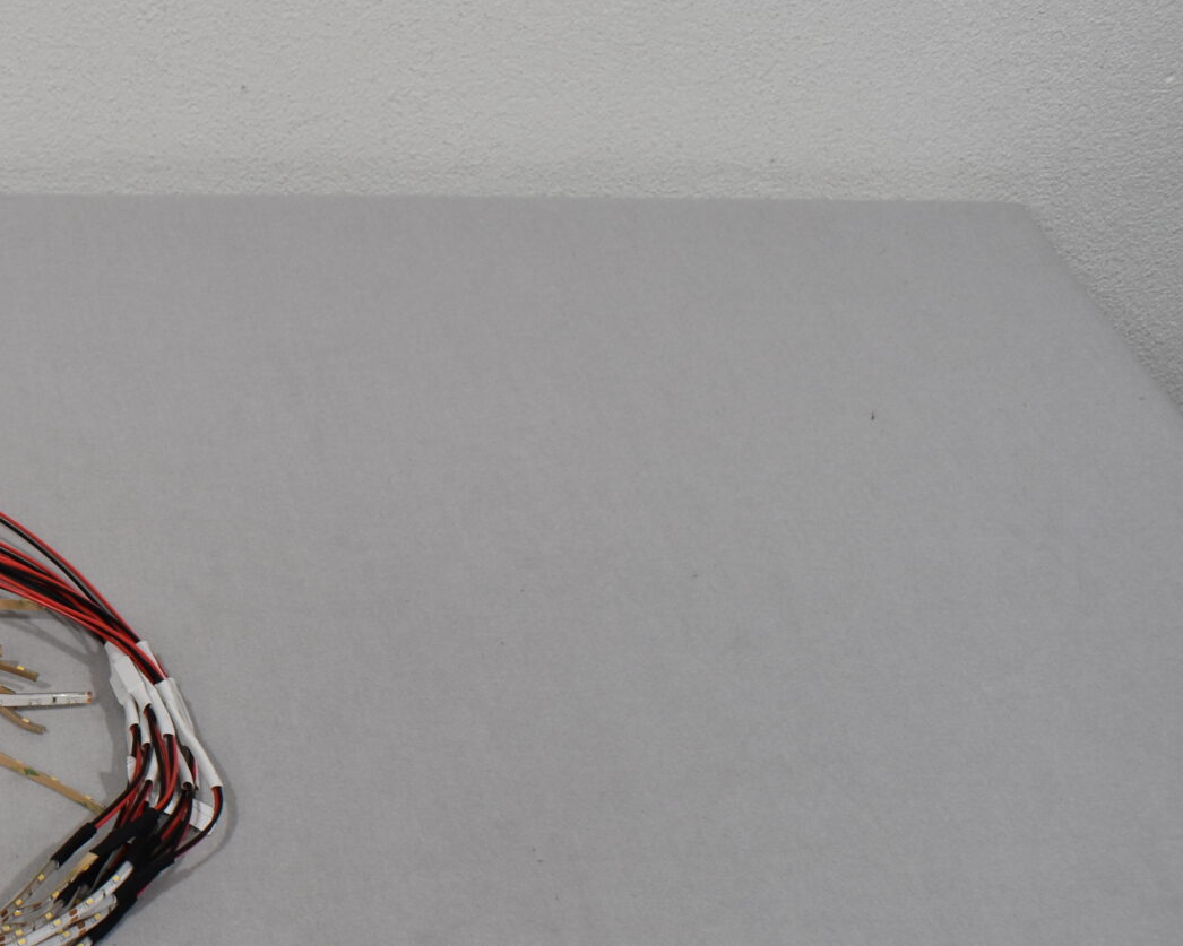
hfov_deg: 27.6
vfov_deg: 24.5
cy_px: 633
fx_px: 2171
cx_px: -154
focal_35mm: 62
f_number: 5.6
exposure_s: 1/125
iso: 400
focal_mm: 18
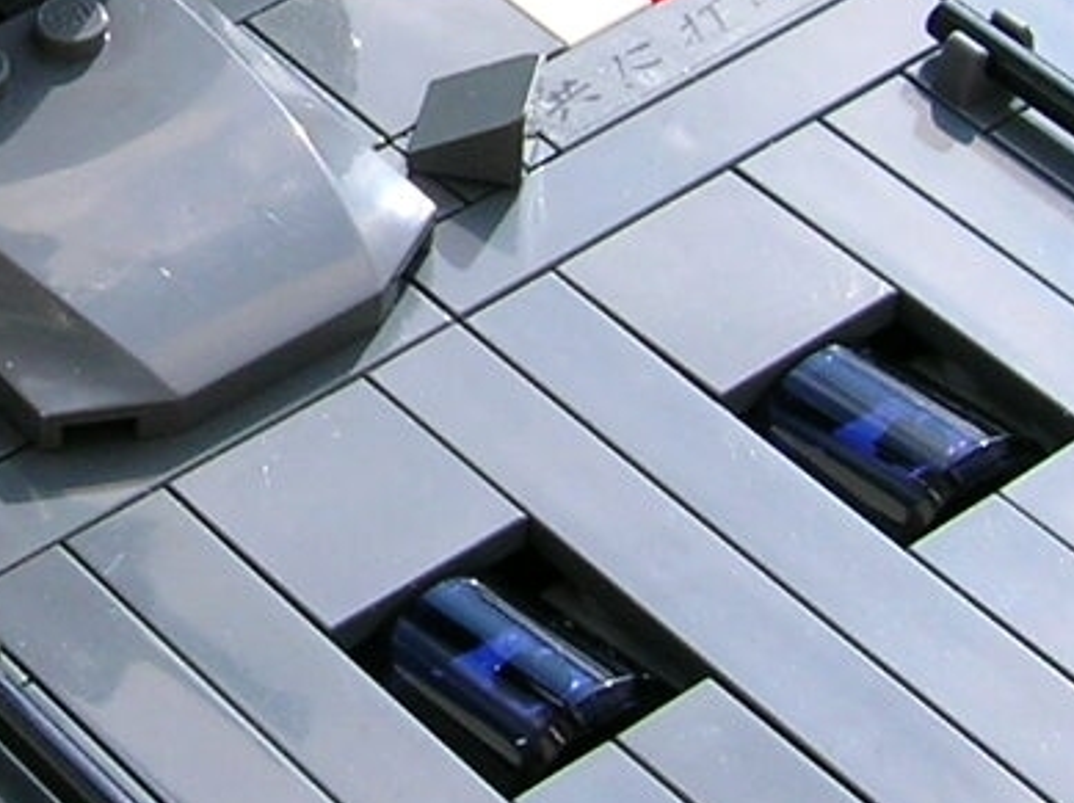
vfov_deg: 10.4
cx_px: 110
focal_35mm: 140
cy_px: -86
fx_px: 4340
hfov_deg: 14.0
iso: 50
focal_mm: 5.7
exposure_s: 1/270
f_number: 4.9
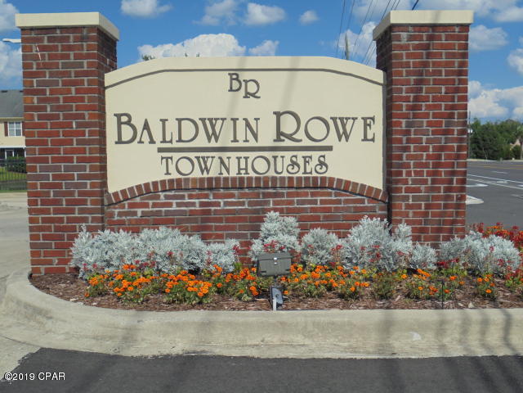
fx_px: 574
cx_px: 262
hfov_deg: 49.0
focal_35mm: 38
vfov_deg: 37.7
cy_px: 196
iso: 100
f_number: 13.3
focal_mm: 6.9
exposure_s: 1/160
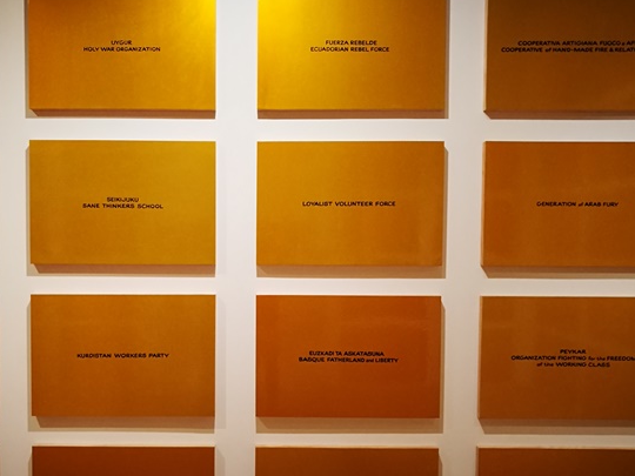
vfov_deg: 39.6
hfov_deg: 50.9
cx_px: 247
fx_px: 660
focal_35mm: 36
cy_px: 267
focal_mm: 4.5
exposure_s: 1/30
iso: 320
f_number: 2.2
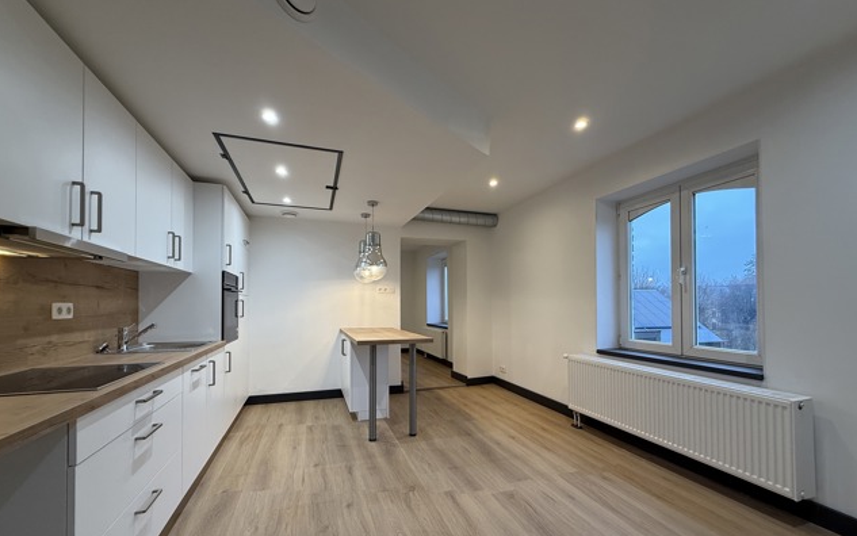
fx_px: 350
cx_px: 426
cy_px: 300
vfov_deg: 74.5
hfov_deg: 101.4
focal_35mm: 15
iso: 160
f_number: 2.2
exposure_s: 1/100
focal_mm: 2.22
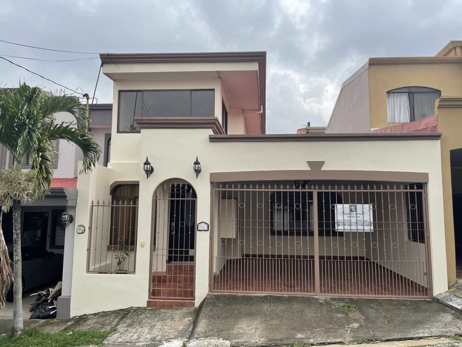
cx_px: 231
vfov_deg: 53.1
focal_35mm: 26
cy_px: 174
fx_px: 347
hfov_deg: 67.3
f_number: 1.6
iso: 32
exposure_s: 1/2083
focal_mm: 5.1
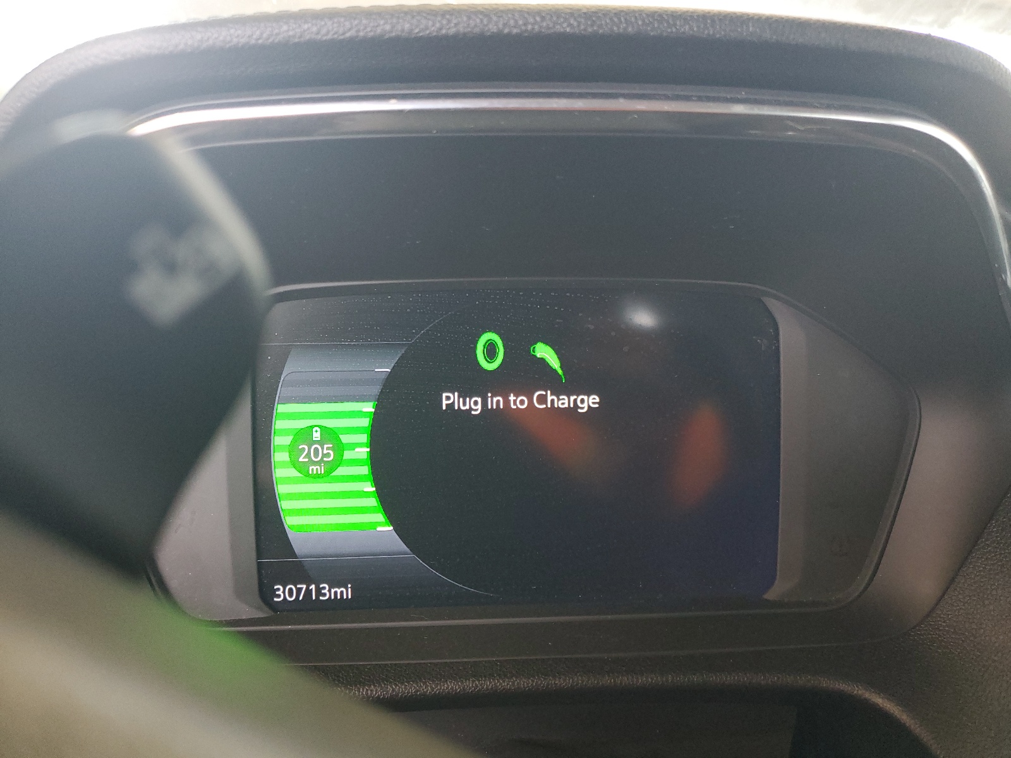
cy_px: 379
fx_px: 759
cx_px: 506
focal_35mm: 26
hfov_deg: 67.3
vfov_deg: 53.1
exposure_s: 1/60.2
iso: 165
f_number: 1.5
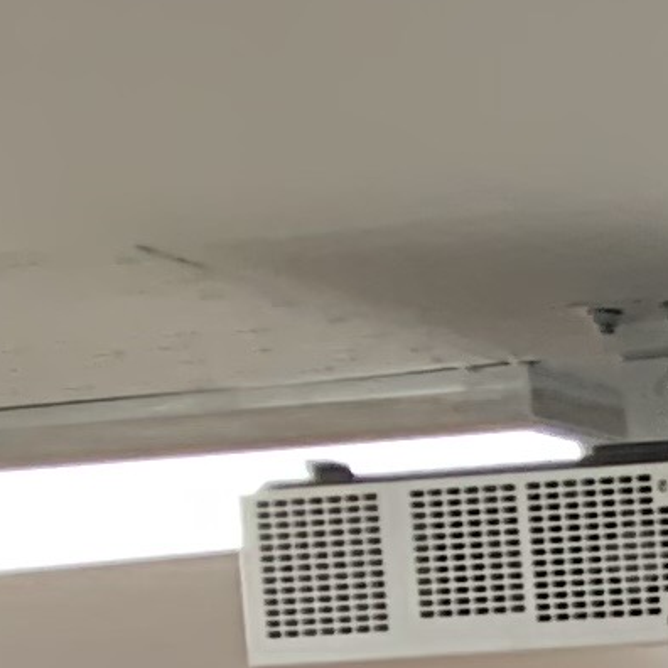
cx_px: 3200
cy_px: 2392
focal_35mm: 234
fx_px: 5109
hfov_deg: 5.7
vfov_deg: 6.4
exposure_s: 1/120
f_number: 1.8
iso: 80
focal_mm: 4.25
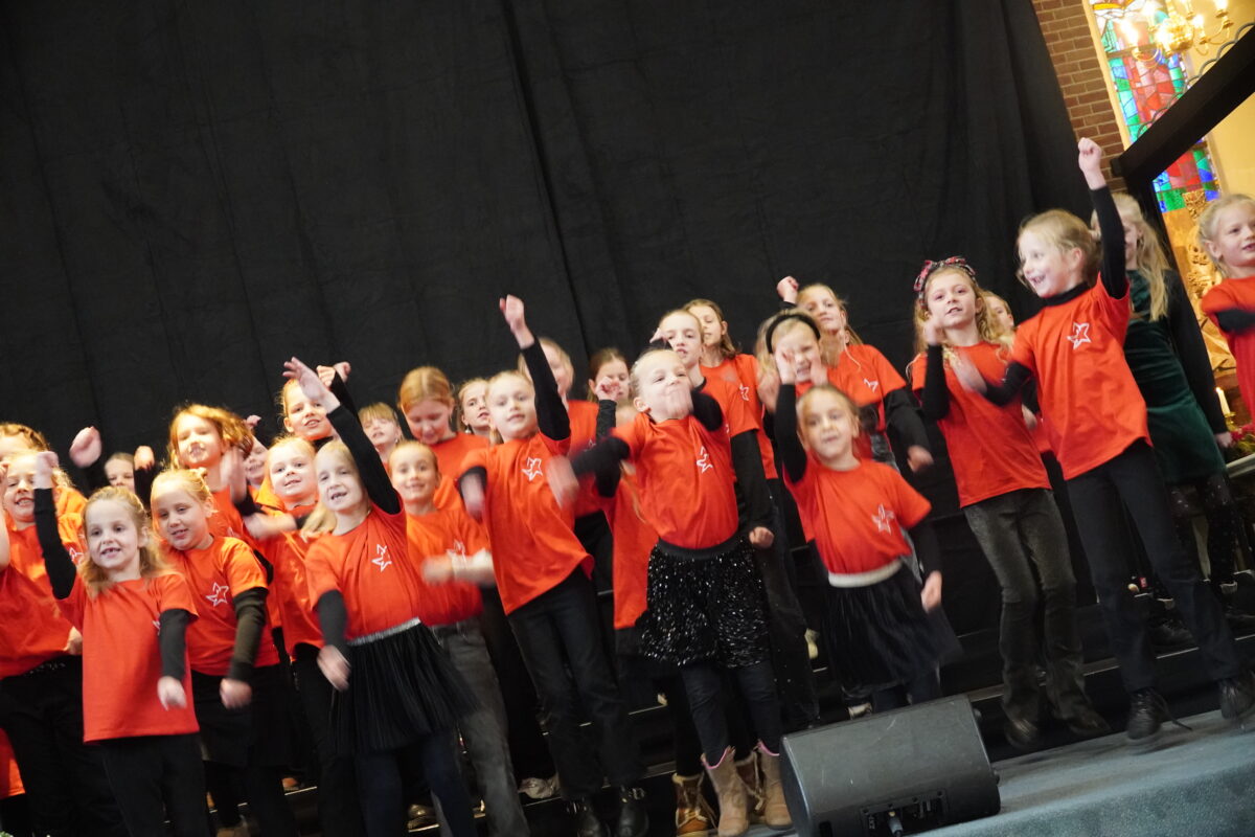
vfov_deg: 28.1
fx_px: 1673
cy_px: 418
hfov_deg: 41.1
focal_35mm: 48
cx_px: 628
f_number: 4
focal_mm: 32
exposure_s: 1/60
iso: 5000
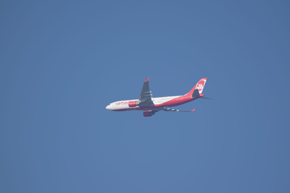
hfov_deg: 4.6
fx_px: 3625
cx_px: 145
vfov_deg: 3.1
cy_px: 96
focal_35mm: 450
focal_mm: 300
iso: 100
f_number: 5.6
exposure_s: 1/800
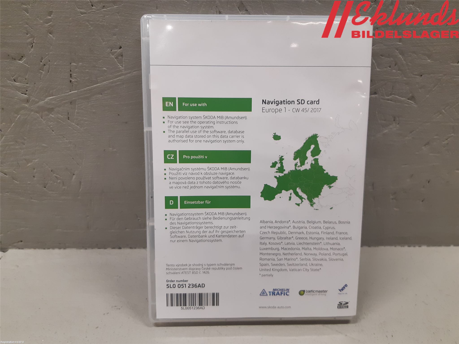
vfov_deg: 53.1
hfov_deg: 67.3
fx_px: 345
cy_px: 172
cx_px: 230
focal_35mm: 26
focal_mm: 3.93
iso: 100
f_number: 1.7
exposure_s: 1/50
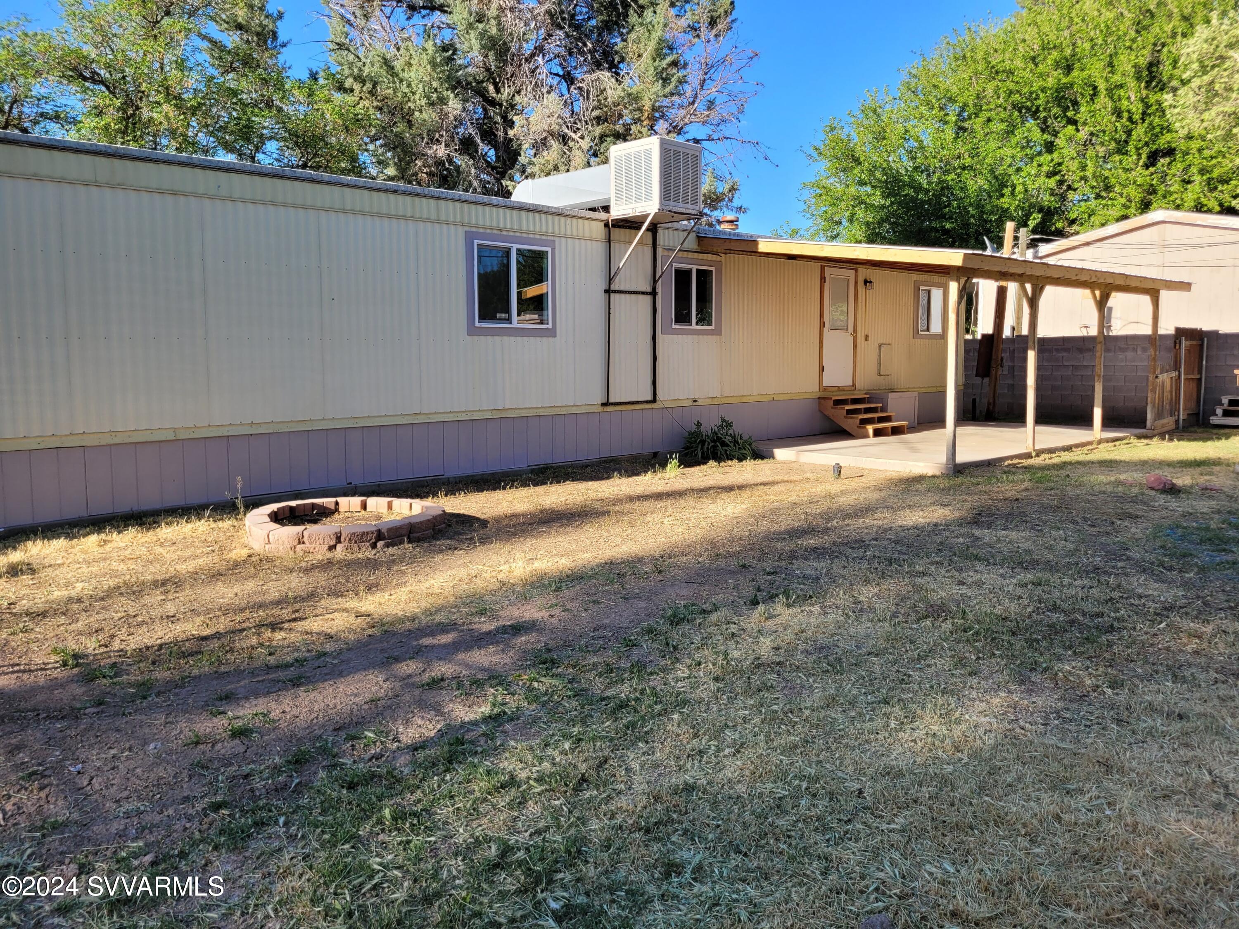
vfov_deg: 53.1
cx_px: 620
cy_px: 464
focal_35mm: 26
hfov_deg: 67.3
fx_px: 931
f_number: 1.8
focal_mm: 5.4
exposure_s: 1/892
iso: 40
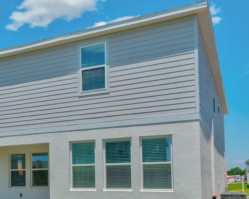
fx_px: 302
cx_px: 88
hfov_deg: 44.3
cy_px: 111
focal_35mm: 41
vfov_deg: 36.4
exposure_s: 1/1000
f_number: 8
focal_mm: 16
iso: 200
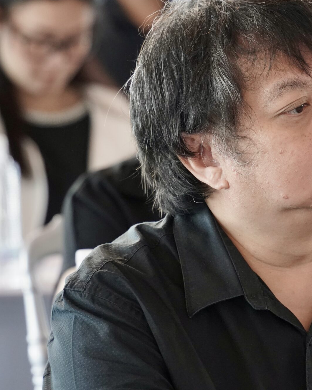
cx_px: 287
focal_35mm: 363
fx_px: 4190
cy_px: 172
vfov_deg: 5.3
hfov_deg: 4.3
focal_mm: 200
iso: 5000
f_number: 5.6
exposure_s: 1/125
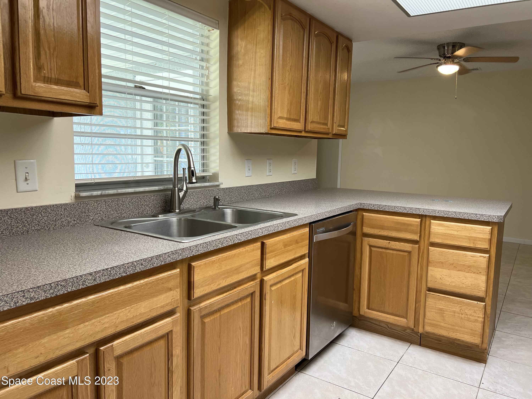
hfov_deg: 67.3
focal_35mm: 26
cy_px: 200
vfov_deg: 53.1
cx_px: 266
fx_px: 400
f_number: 1.5
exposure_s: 1/120
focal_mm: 5.7
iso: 100
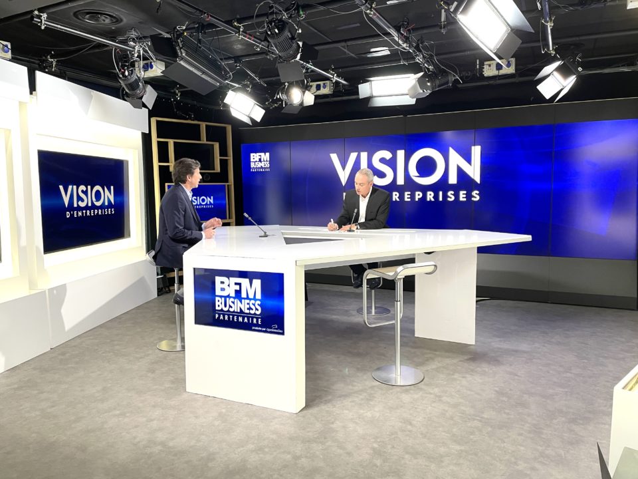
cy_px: 240
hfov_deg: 67.3
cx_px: 319
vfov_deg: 53.1
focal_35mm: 26
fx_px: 479
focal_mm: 4.2
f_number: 1.6
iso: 100
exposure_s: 1/51
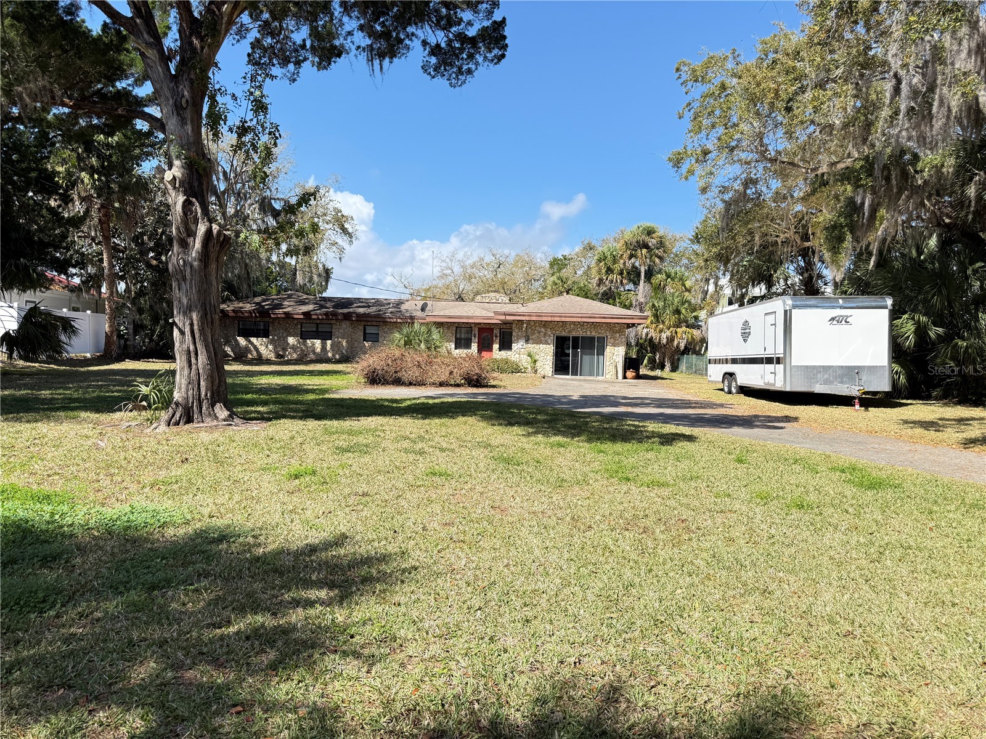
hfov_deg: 71.6
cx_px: 493
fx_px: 684
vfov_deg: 56.8
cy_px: 370
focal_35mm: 24
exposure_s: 1/2053
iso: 80
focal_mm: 6.76
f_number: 1.78
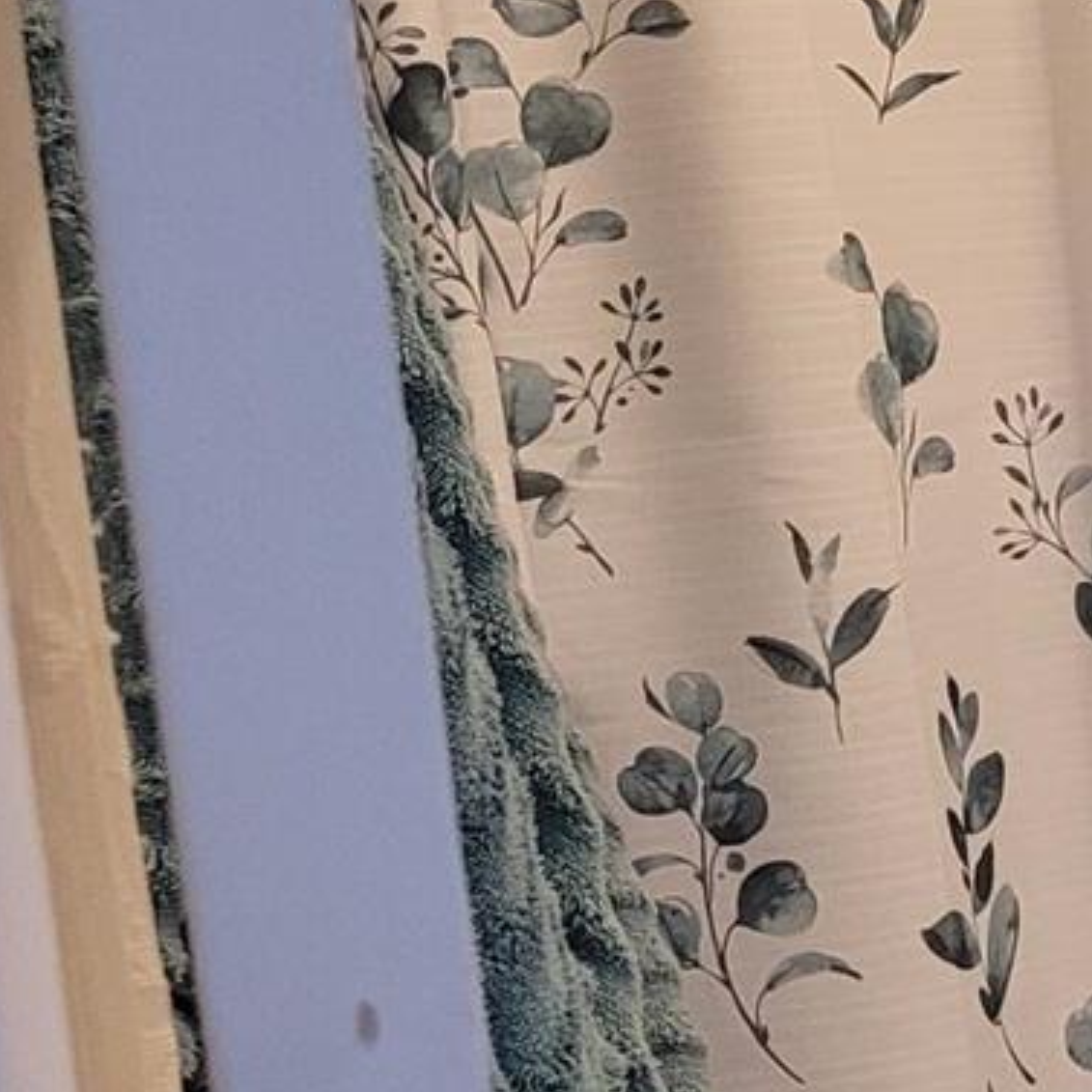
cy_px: 658
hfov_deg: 11.5
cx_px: 2624
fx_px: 4461
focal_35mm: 125
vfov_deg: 13.9
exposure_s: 1/120
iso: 250
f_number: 1.8
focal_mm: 5.4
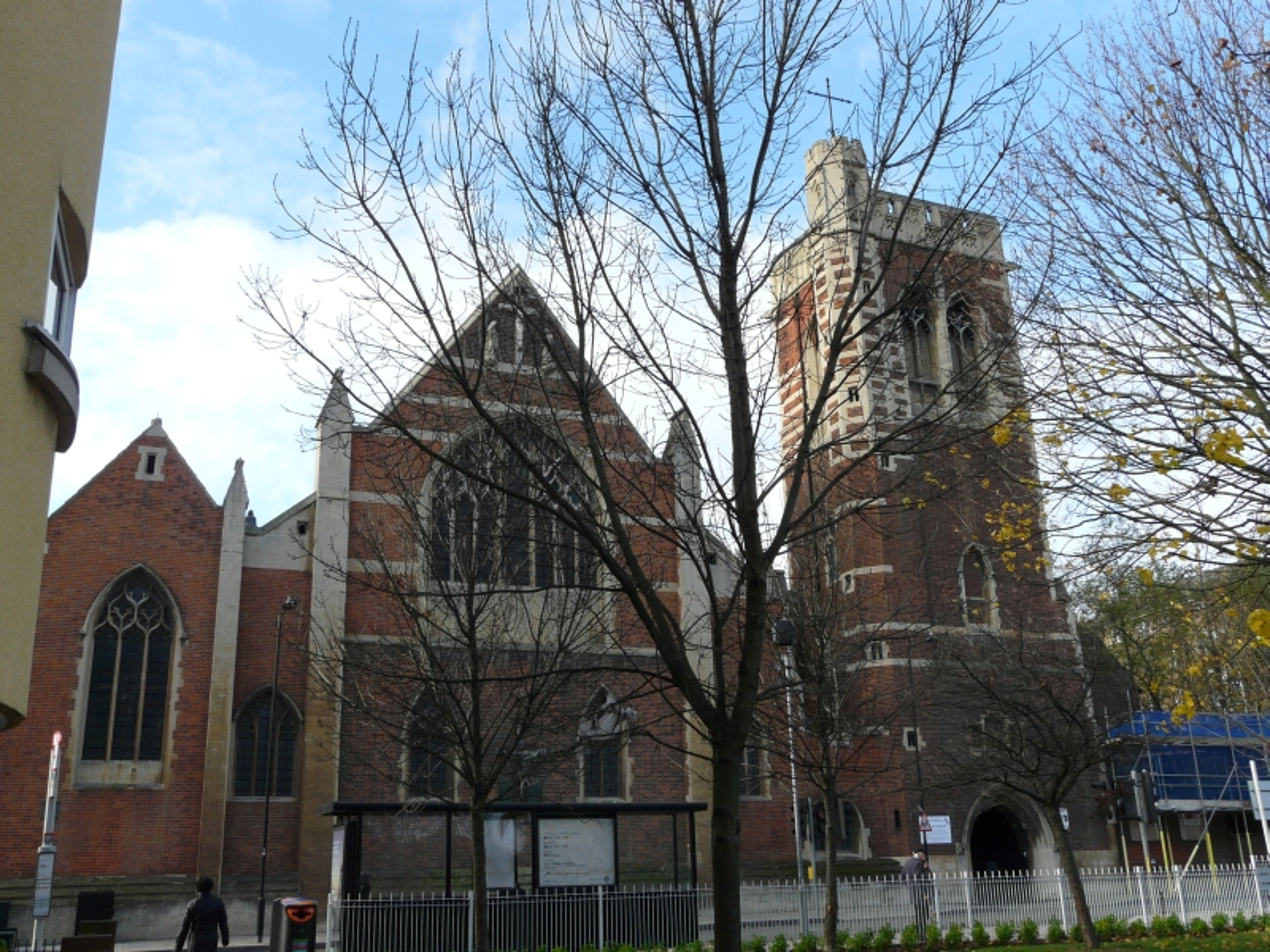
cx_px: 635
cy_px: 476
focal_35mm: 32
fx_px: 1174
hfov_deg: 56.8
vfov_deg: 44.2
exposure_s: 1/200
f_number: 4
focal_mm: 5.2
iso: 100
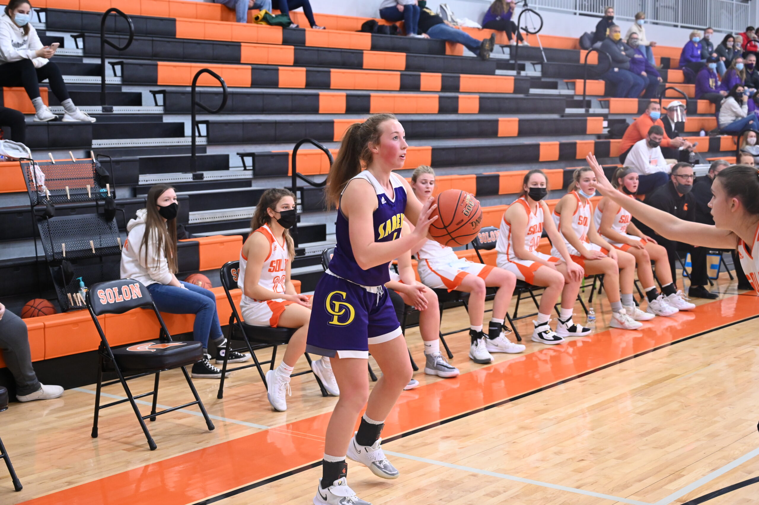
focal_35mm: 54
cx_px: 380
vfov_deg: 25.0
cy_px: 252
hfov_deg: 36.9
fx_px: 1138
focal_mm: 54
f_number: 4
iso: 3600
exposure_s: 1/160
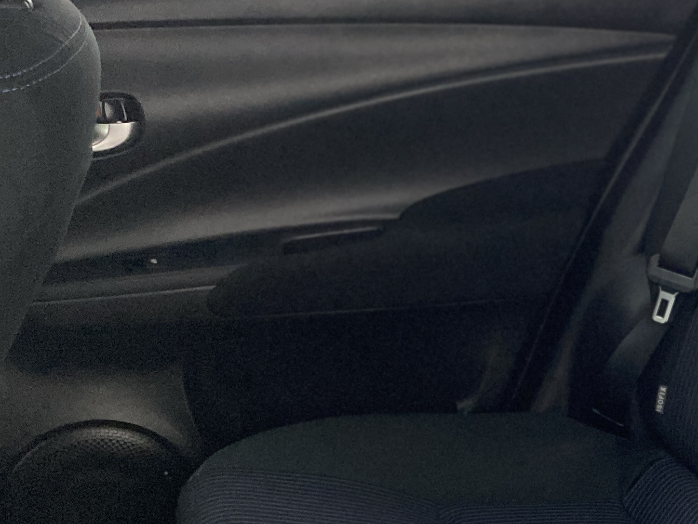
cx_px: 930
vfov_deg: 18.7
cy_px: 440
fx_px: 1573
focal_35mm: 78
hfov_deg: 22.2
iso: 400
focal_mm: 4.25
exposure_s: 1/40
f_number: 1.8
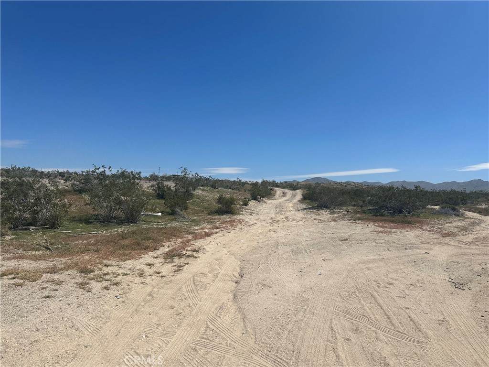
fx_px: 339
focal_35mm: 24
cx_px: 244
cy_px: 184
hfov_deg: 71.6
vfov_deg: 56.8
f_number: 1.78
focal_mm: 6.86
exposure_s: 1/9709
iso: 80
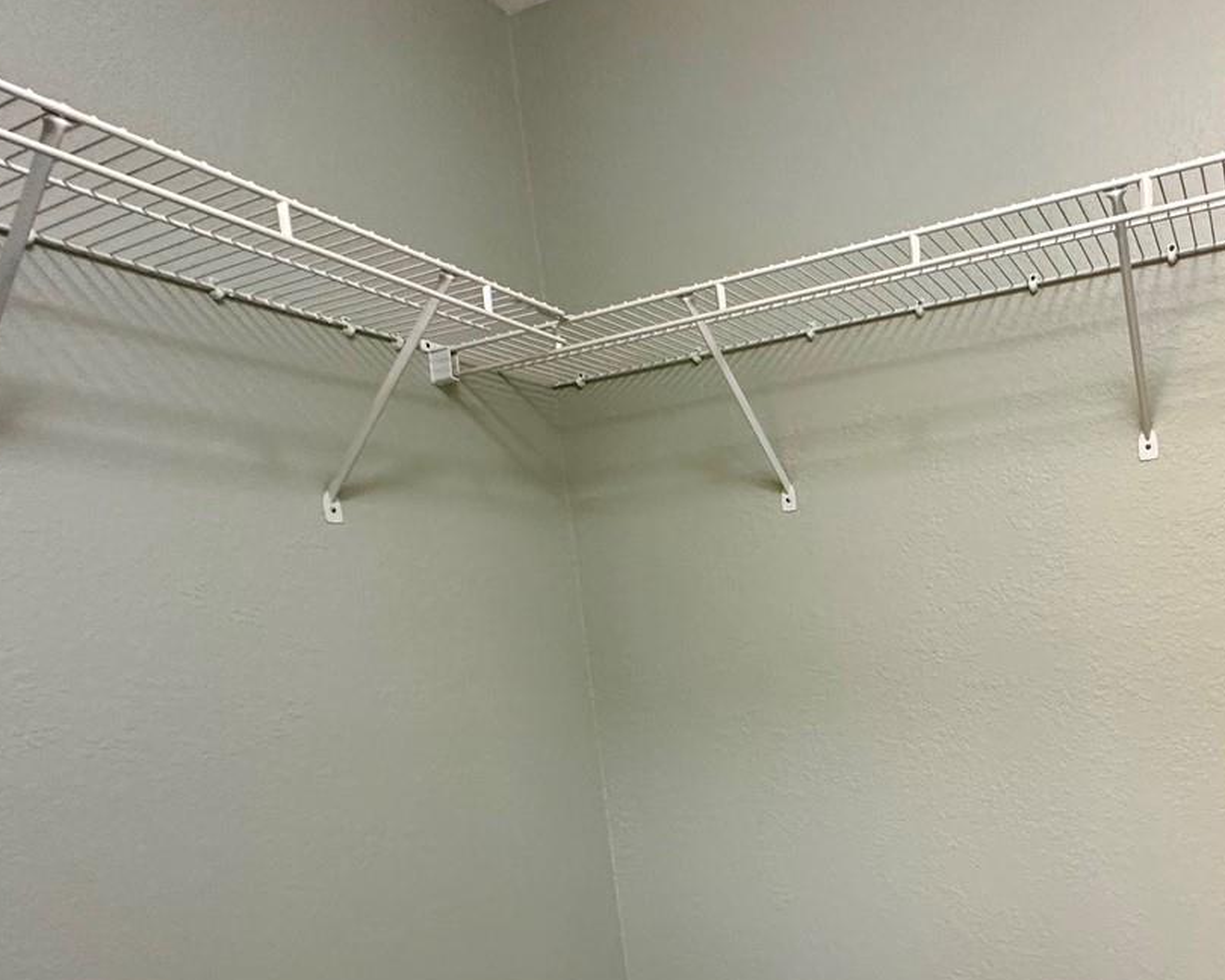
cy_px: 773
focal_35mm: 27
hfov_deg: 61.5
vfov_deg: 50.2
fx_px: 979
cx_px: 873
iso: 250
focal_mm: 2.22
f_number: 2.2
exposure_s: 1/60
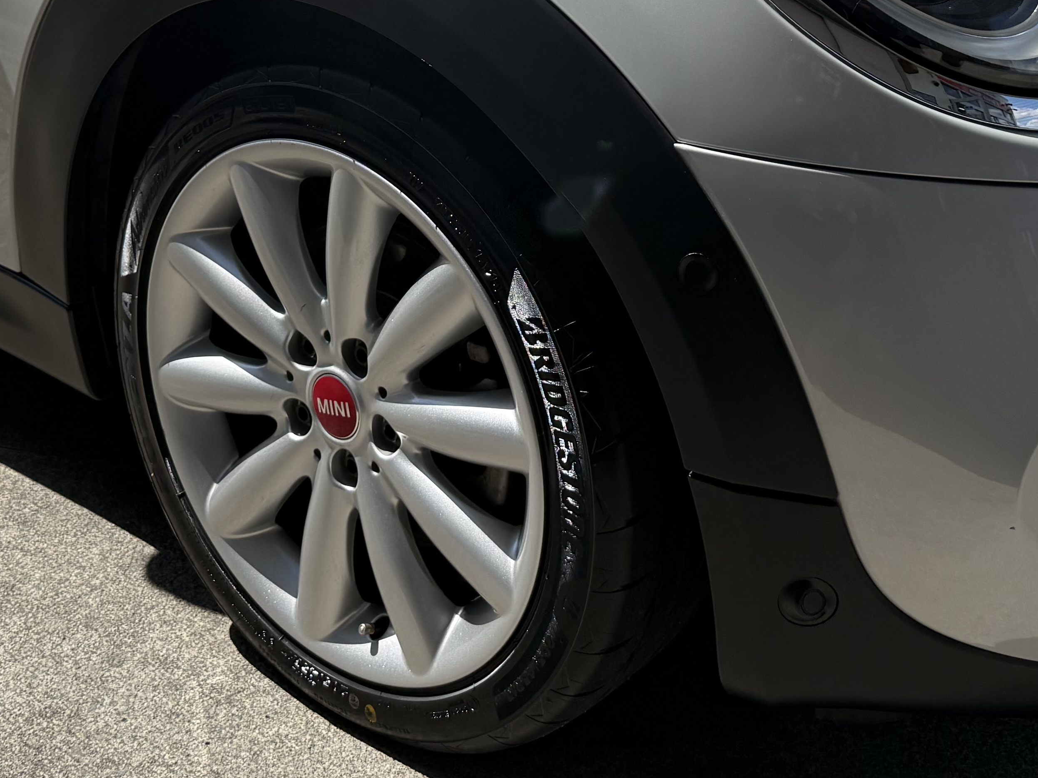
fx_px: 1649
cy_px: -19
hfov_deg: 34.9
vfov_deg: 25.1
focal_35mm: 55
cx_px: 493
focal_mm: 6.76
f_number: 1.78
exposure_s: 1/6711
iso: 100
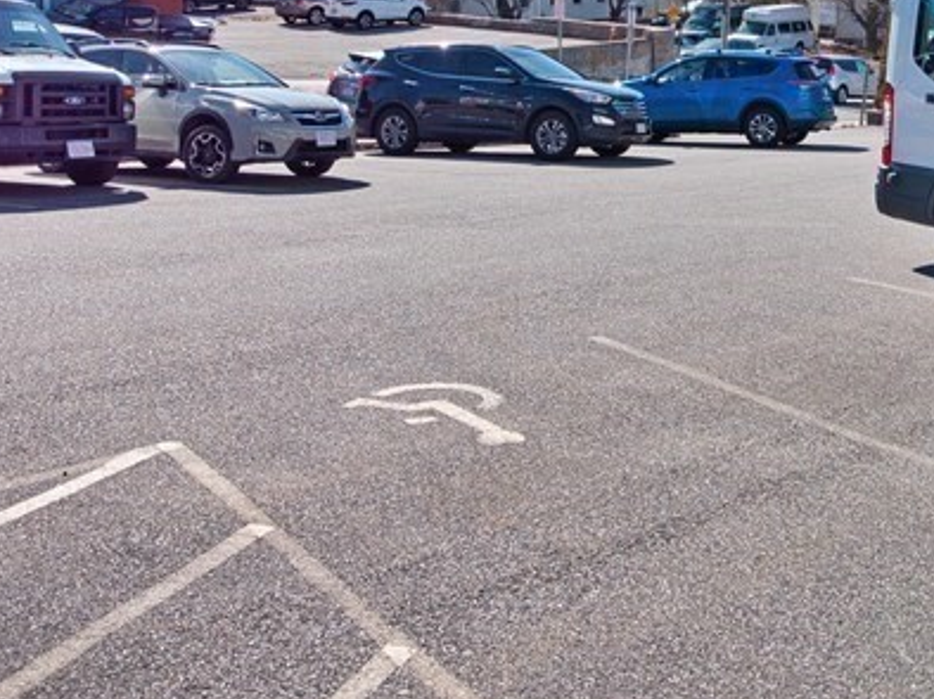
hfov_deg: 35.9
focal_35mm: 52
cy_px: 81
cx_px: 721
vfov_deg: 27.1
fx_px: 1402
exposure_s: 1/1300
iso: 200
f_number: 5.6
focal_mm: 10
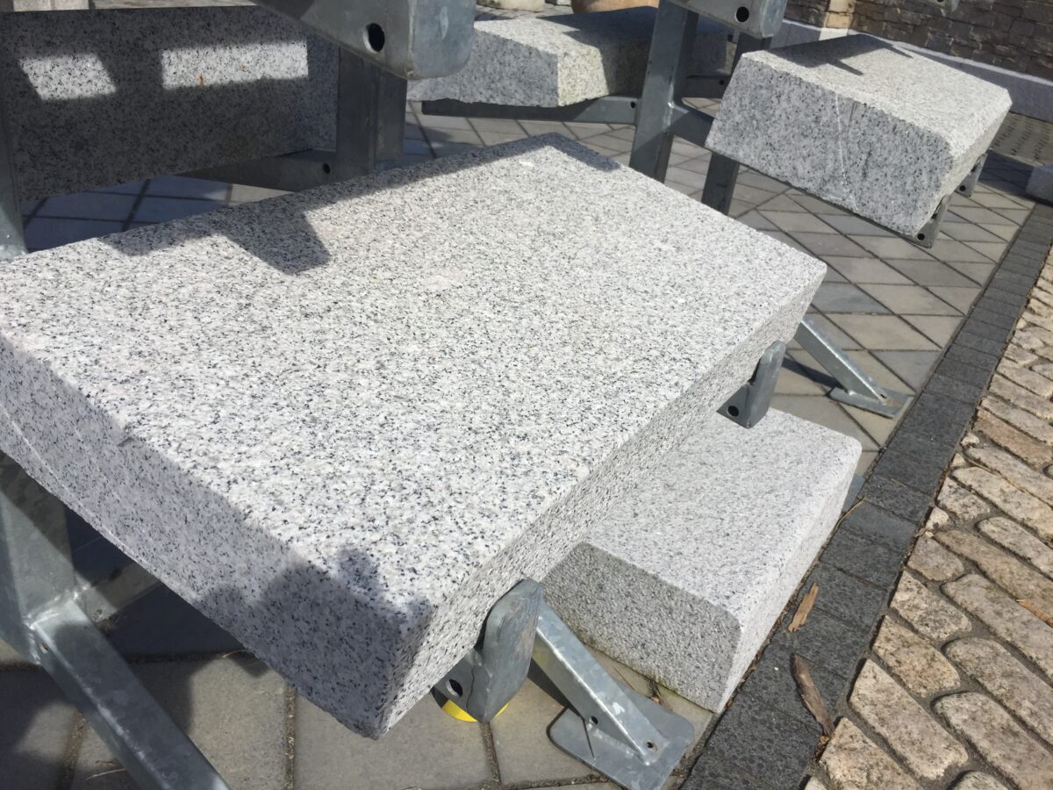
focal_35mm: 29
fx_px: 882
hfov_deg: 61.7
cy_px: 395
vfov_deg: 48.2
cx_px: 526
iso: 32
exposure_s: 1/2825
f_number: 2.2
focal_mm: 4.15
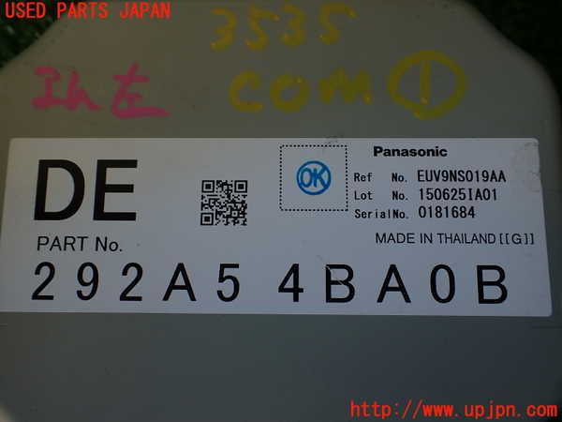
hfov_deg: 60.0
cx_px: 281
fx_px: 487
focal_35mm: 30
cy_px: 211
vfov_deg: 46.8
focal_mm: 5.4
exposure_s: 1/125
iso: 125
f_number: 2.3
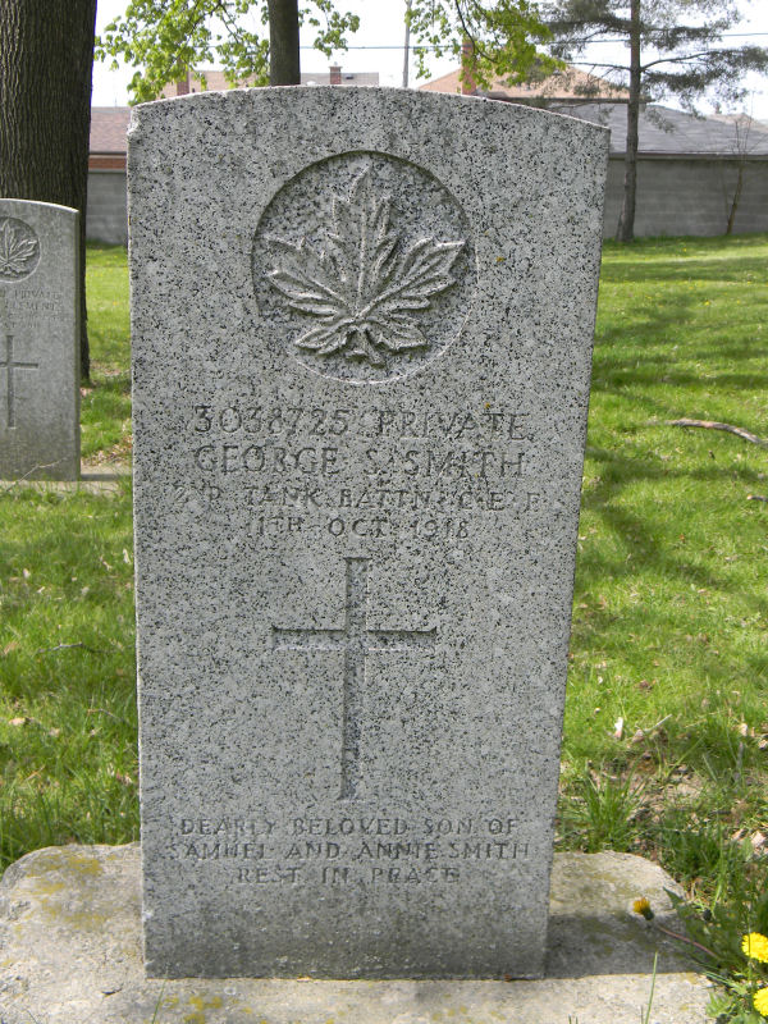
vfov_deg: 45.8
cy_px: 512
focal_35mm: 41
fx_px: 1213
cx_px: 384
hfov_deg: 35.1
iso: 80
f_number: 3.8
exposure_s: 1/284
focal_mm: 7.3
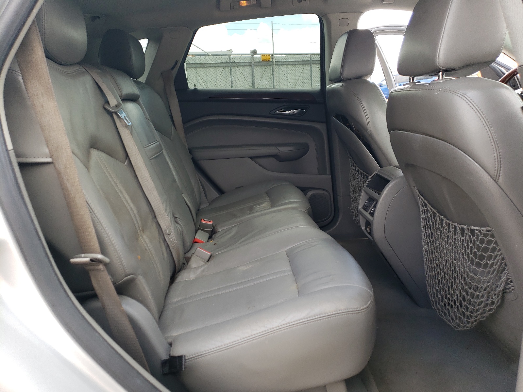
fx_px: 393
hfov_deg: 67.3
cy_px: 196
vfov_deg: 53.1
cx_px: 262
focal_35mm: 26
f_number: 1.5
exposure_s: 1/200
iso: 50
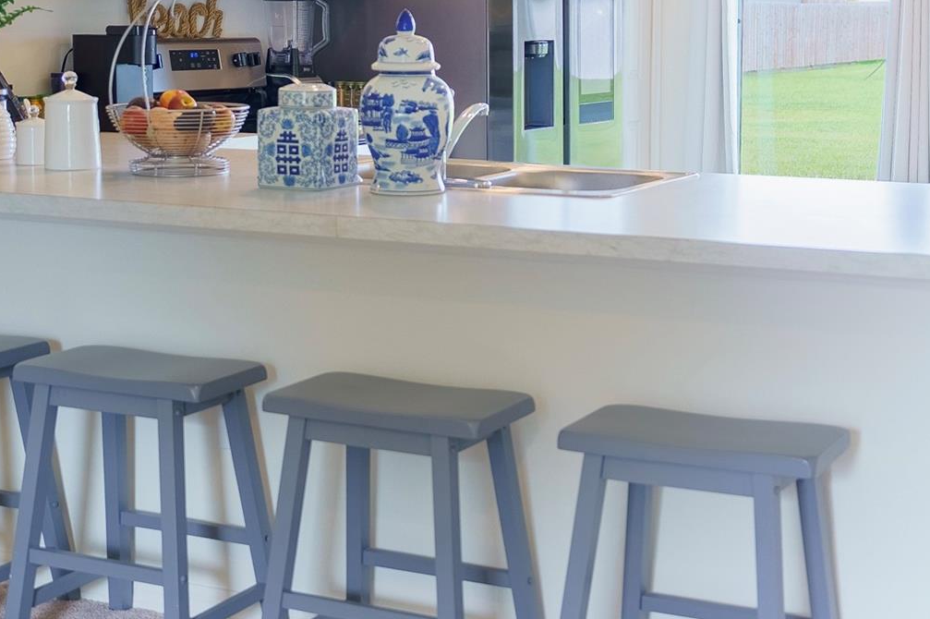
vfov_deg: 22.7
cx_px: 719
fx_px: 1523
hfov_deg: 33.2
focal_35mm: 59
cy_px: 155
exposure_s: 1/4000
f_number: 2.8
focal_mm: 29
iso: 500
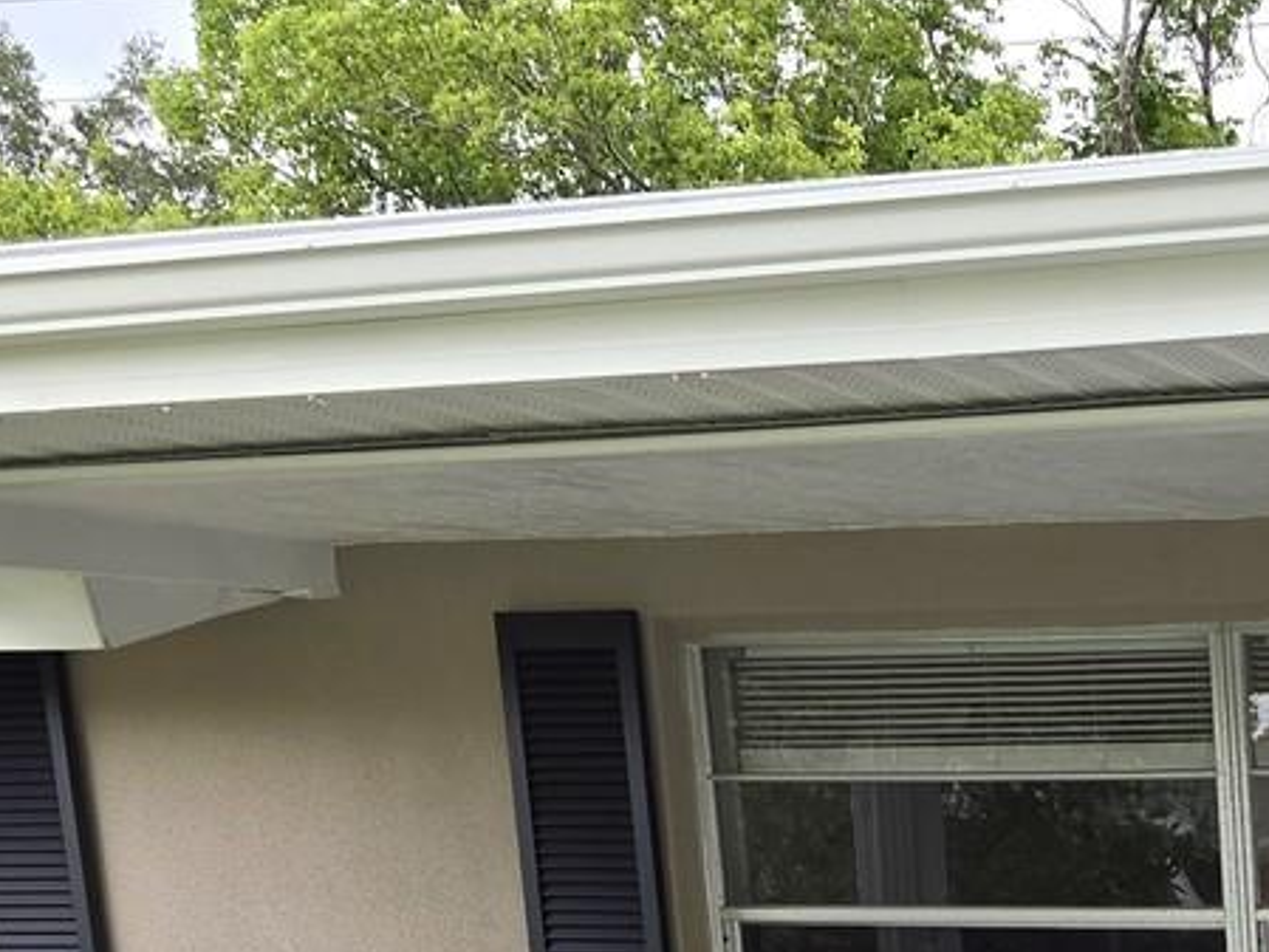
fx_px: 3007
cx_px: 1936
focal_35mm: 82
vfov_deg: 15.7
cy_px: 1638
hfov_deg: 20.3
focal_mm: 6.3
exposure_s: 1/186
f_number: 1.7
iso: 12
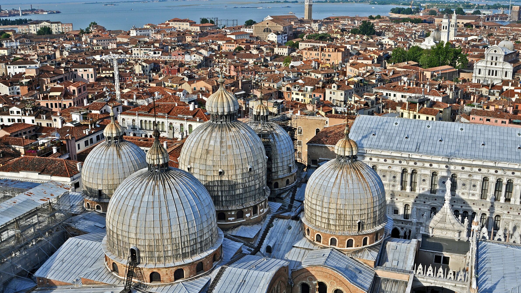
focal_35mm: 38
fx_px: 525
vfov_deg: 31.2
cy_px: 155
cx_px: 259
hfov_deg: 52.8
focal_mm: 24
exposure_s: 1/320
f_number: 8
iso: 200
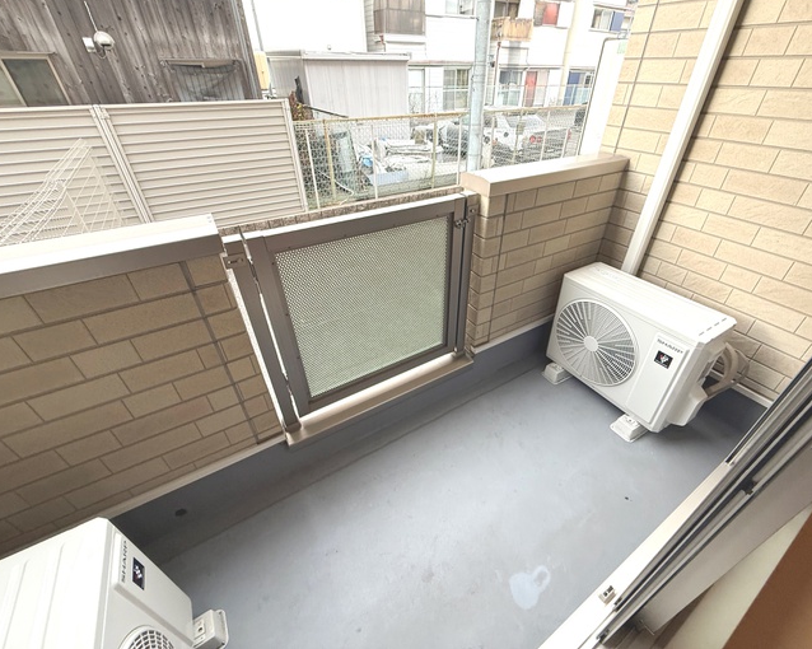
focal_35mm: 15
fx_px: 360
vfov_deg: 84.0
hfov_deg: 96.7
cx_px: 429
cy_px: 316
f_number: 2.2
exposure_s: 1/99
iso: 250
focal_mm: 2.22
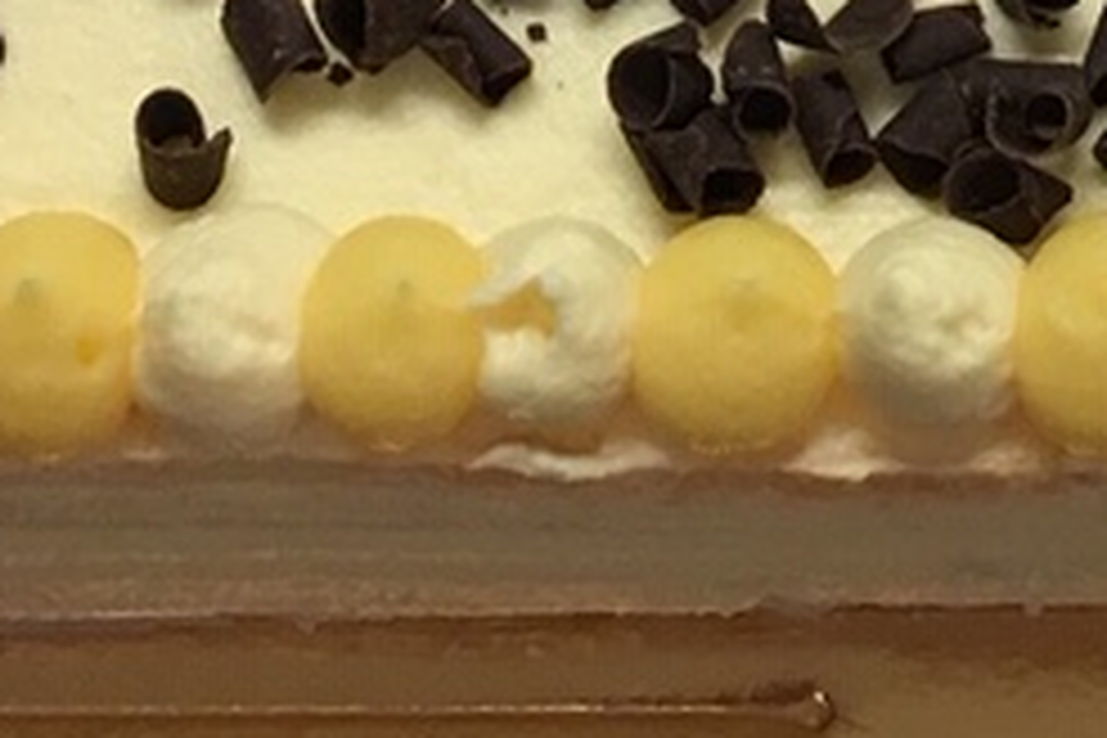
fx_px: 4827
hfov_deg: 12.8
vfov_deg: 8.2
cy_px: -837
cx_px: 1300
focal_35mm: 157
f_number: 2.2
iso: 50
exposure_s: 1/33
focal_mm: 4.15
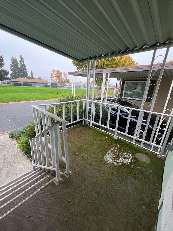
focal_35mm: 13
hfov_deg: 89.9
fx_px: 87
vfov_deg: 106.2
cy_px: 116
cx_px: 86
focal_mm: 1.57
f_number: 1.8
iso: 40
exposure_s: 1/99
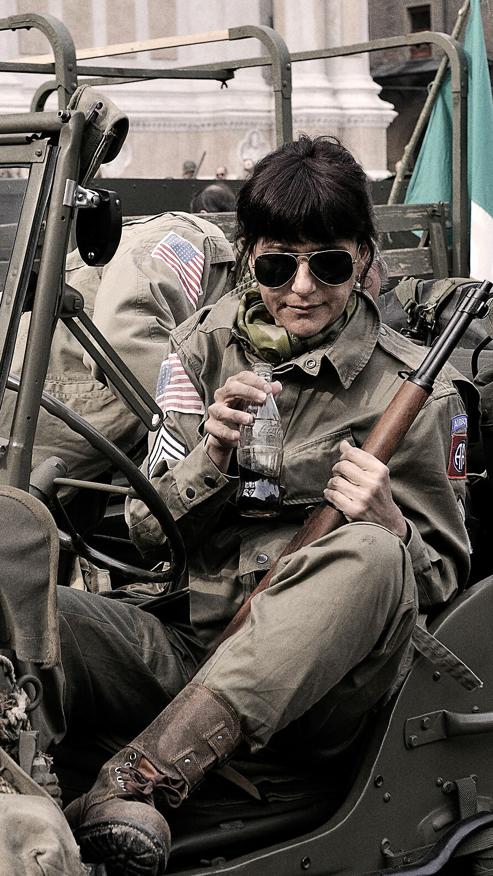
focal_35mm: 86
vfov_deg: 24.7
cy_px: 440
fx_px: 1999
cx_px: 88
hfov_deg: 14.0
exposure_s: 1/500
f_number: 5.6
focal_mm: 36
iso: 200
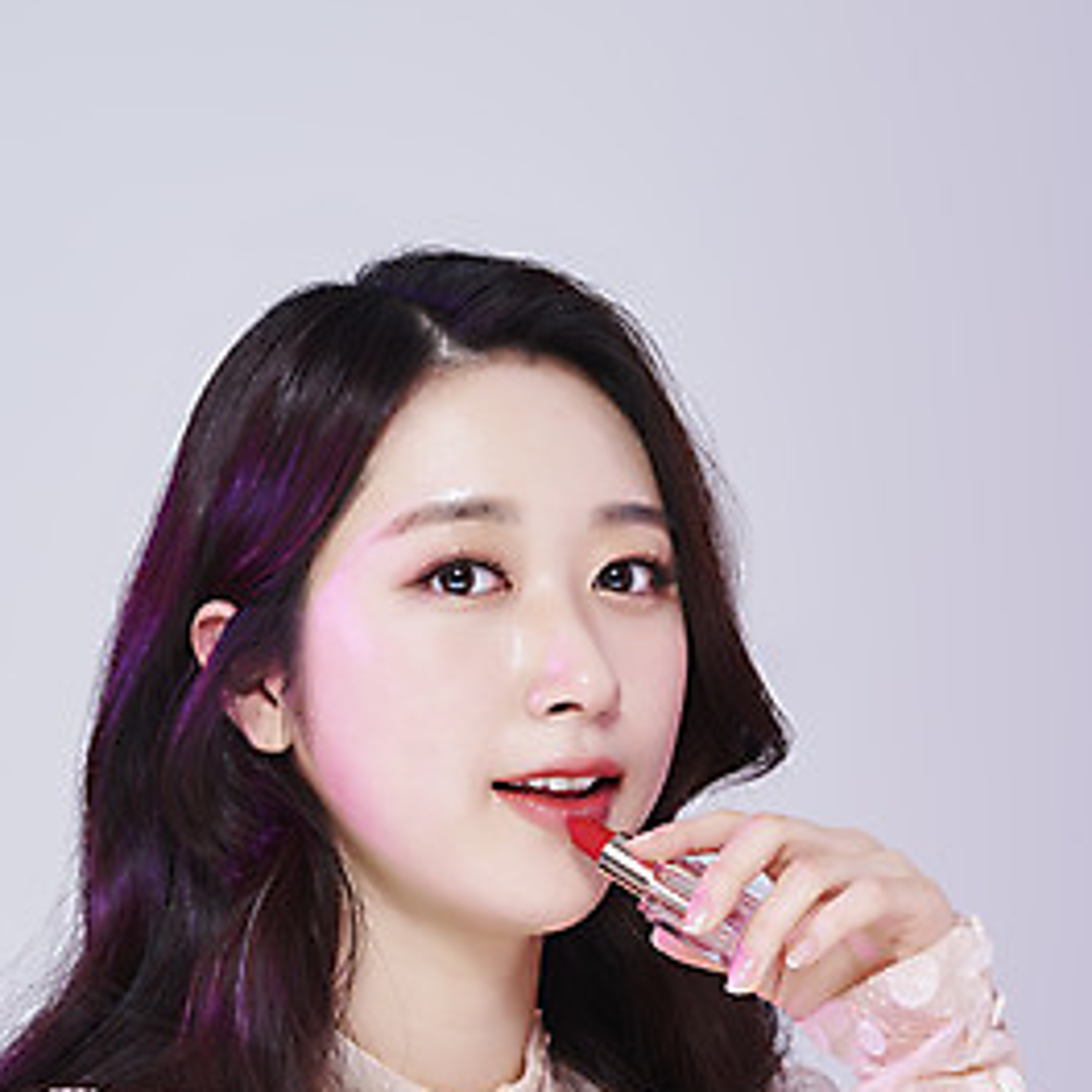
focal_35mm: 135
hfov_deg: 12.9
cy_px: 811
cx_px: 544
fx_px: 4818
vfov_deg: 12.9
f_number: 11
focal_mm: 105
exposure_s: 1/125
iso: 64
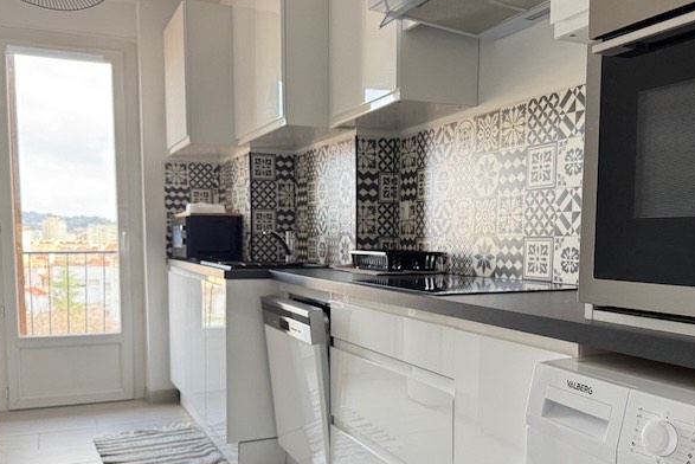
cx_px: 352
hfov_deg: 55.8
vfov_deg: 38.6
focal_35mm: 34
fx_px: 657
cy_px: 298
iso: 250
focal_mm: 6.76
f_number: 1.78
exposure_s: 1/60
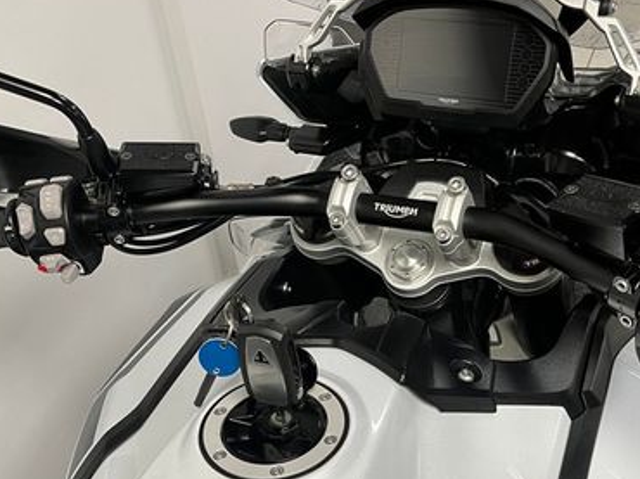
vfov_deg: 31.8
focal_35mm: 45
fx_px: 831
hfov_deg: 42.0
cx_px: 365
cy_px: 337
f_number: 1.6
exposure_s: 1/50
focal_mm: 5.1
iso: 80
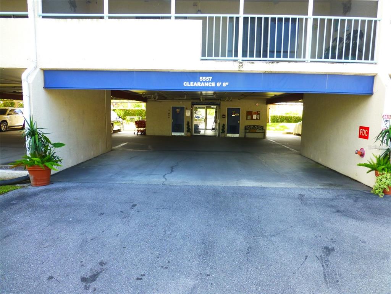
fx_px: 271
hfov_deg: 71.6
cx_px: 196
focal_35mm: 24
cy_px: 147
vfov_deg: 56.8
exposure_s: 1/80
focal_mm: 4.3
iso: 100
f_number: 3.3
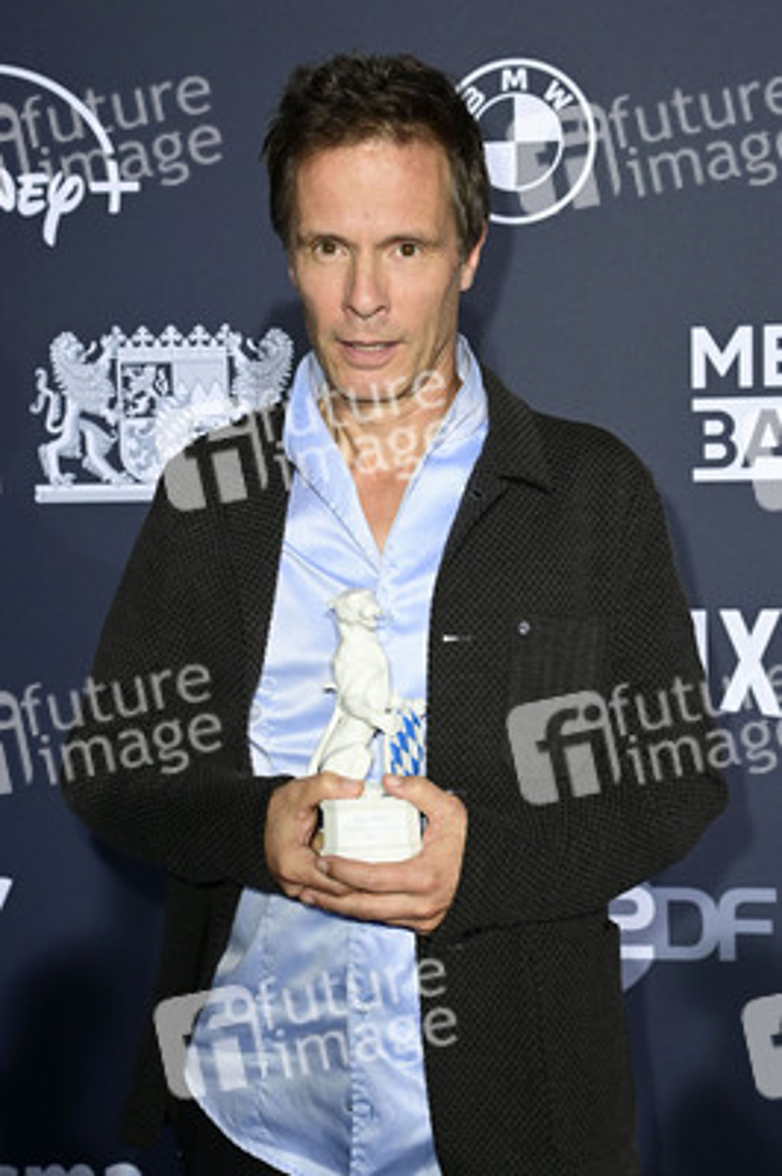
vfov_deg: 32.4
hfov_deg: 21.9
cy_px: 588
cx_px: 391
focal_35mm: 62
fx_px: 2024
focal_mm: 62
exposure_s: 1/250
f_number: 5.6
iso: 1250
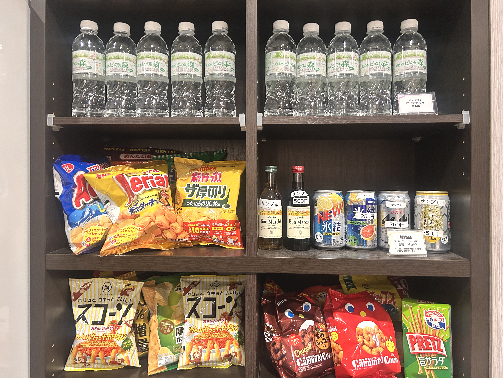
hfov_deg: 67.3
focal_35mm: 26
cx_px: 252
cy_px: 189
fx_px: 378
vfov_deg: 53.1
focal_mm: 5.7
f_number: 1.5
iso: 500
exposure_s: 1/55
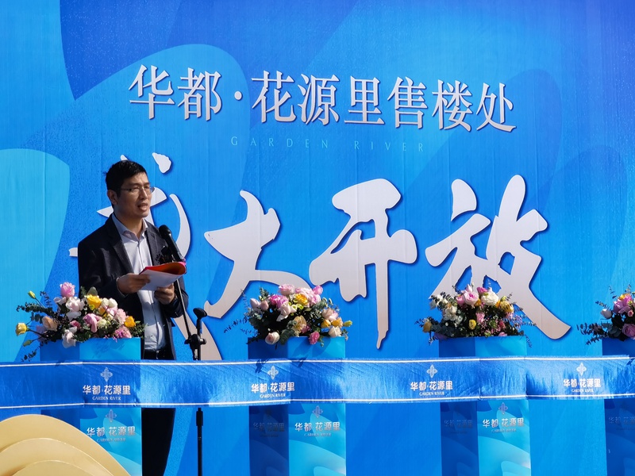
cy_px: 238
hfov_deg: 10.9
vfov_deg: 8.2
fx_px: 3339
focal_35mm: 182
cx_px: 318
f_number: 3.4
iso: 50
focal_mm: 14.46
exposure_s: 1/861
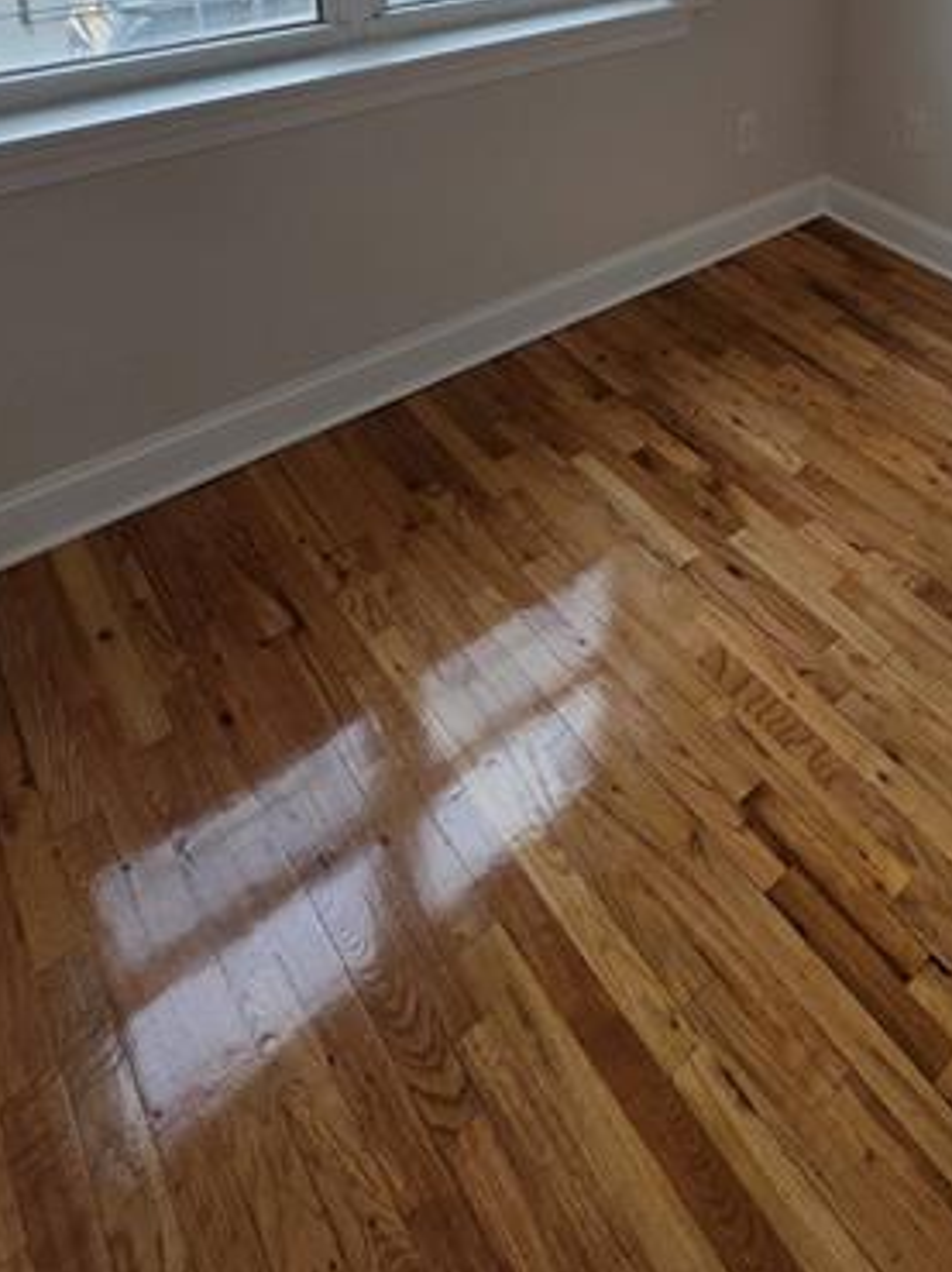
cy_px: 21
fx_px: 991
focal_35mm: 27
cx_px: 804
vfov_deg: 52.8
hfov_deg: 47.5
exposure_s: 1/120
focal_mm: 2.2
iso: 40
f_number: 1.9
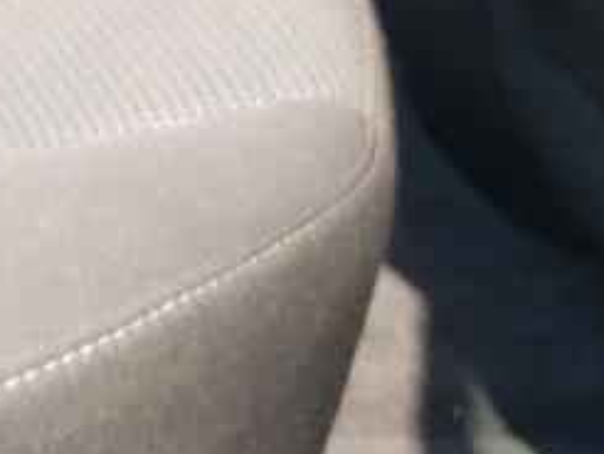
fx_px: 2968
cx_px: -276
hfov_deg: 11.2
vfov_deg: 8.0
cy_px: -661
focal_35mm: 170
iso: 50
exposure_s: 1/278
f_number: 1.5
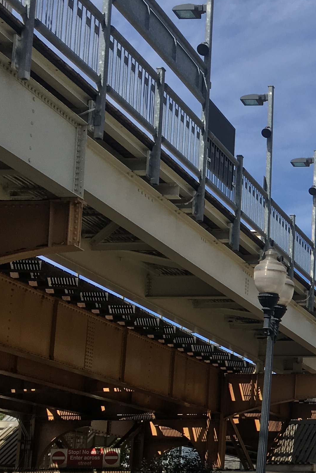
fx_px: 1000
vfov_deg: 26.3
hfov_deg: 15.8
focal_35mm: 76
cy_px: 353
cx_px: 533
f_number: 2.2
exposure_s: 1/1789
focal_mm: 4.15
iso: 25
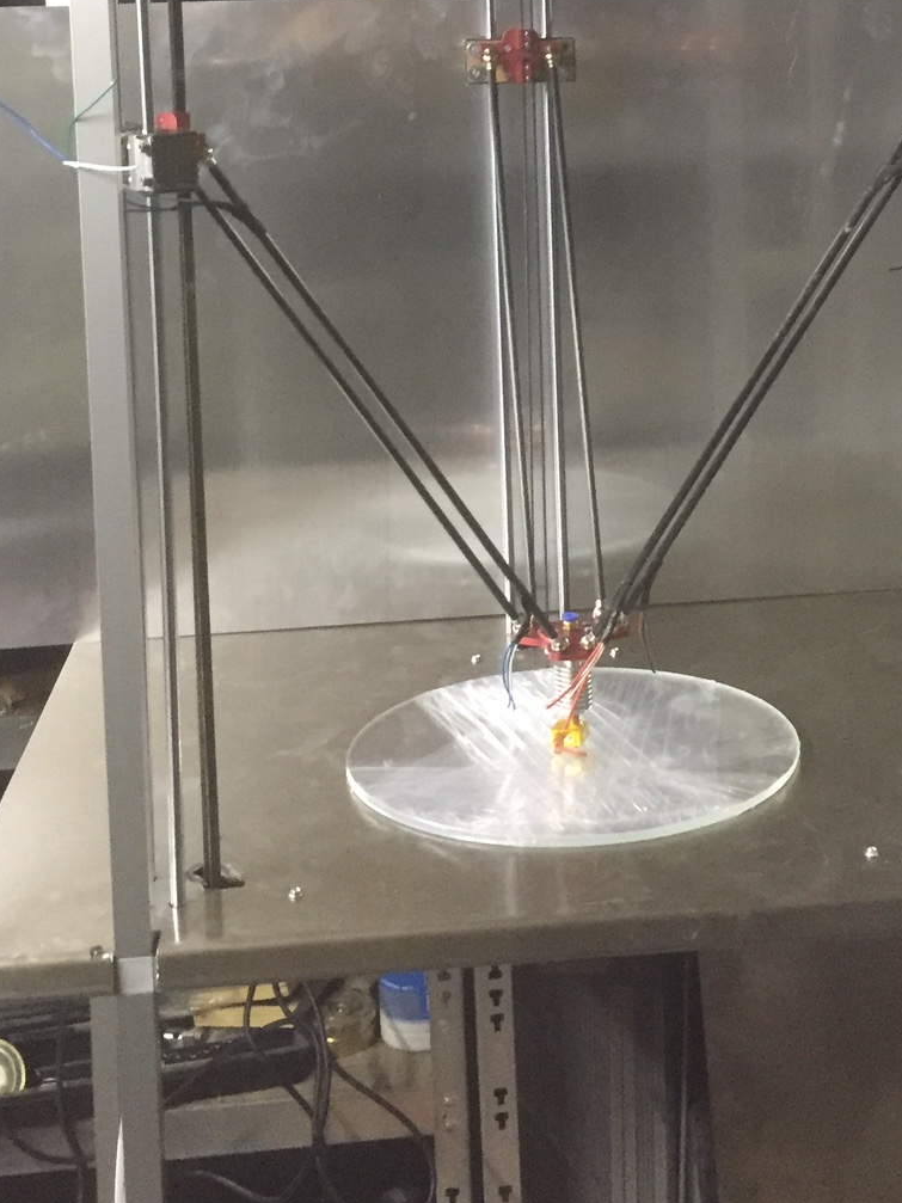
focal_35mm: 59
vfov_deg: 31.2
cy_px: 127
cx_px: 605
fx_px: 2050
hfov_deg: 24.7
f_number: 2.2
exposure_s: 1/17
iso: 250
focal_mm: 4.15
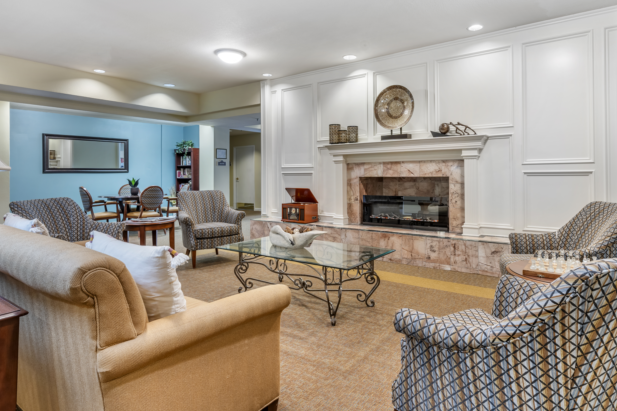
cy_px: 195
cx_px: 302
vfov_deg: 64.5
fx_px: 326
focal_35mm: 19
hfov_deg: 86.9
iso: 400
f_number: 10
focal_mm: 17
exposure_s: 1/8
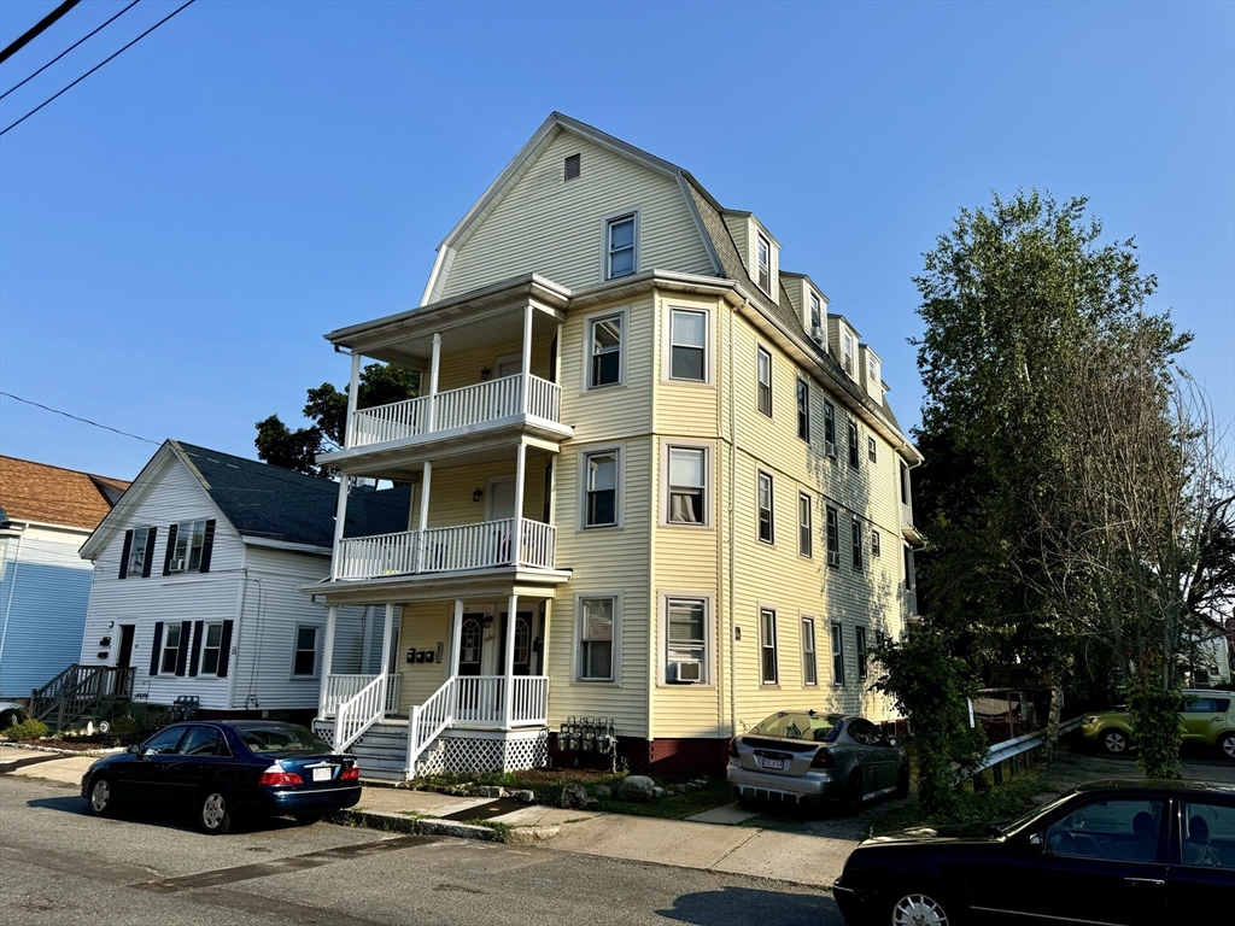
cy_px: 463
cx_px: 618
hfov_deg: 71.6
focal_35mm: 24
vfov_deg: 56.8
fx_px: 856
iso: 80
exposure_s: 1/4950
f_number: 1.78
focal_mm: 6.76
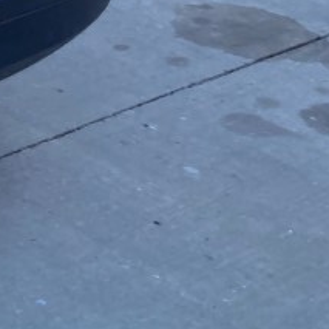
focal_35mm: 119
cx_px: -434
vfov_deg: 13.8
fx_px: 1280
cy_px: -164
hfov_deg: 12.1
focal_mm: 3.99
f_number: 1.8
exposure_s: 1/397
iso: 20
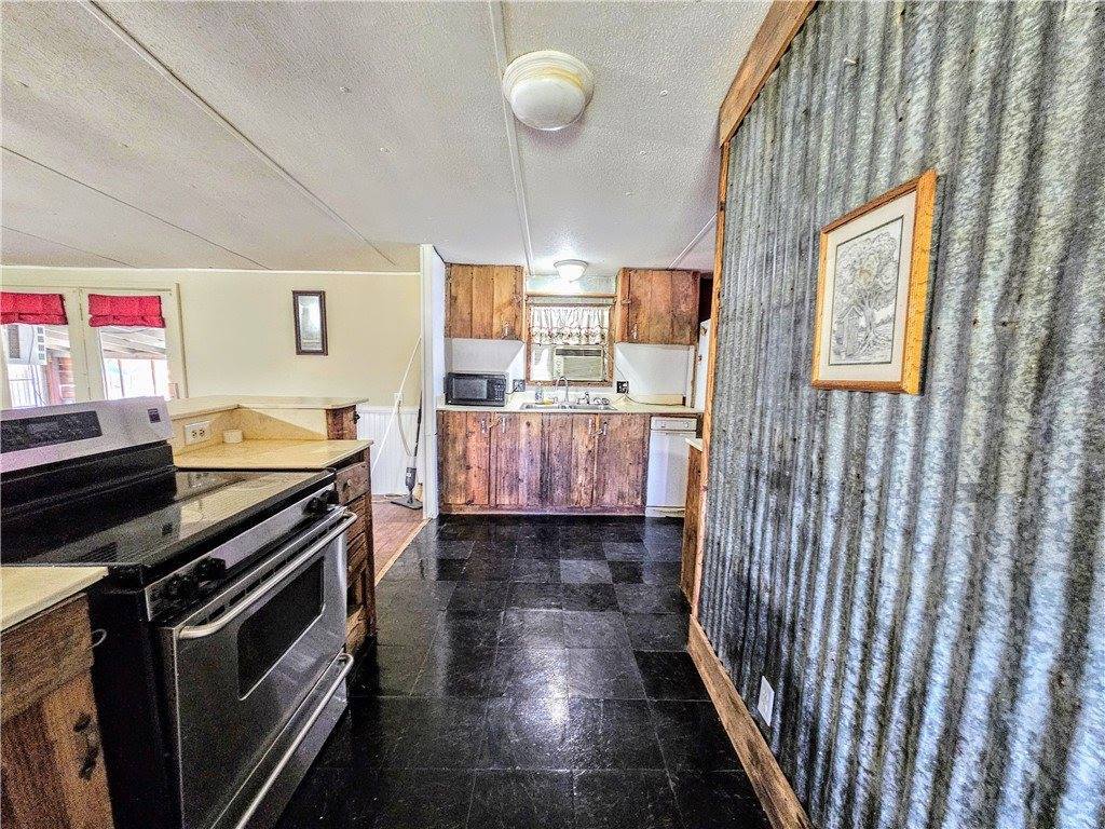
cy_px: 414
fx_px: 415
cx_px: 552
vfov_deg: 89.9
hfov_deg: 106.2
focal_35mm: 13
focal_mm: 2.2
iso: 640
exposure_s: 1/24
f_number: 2.2
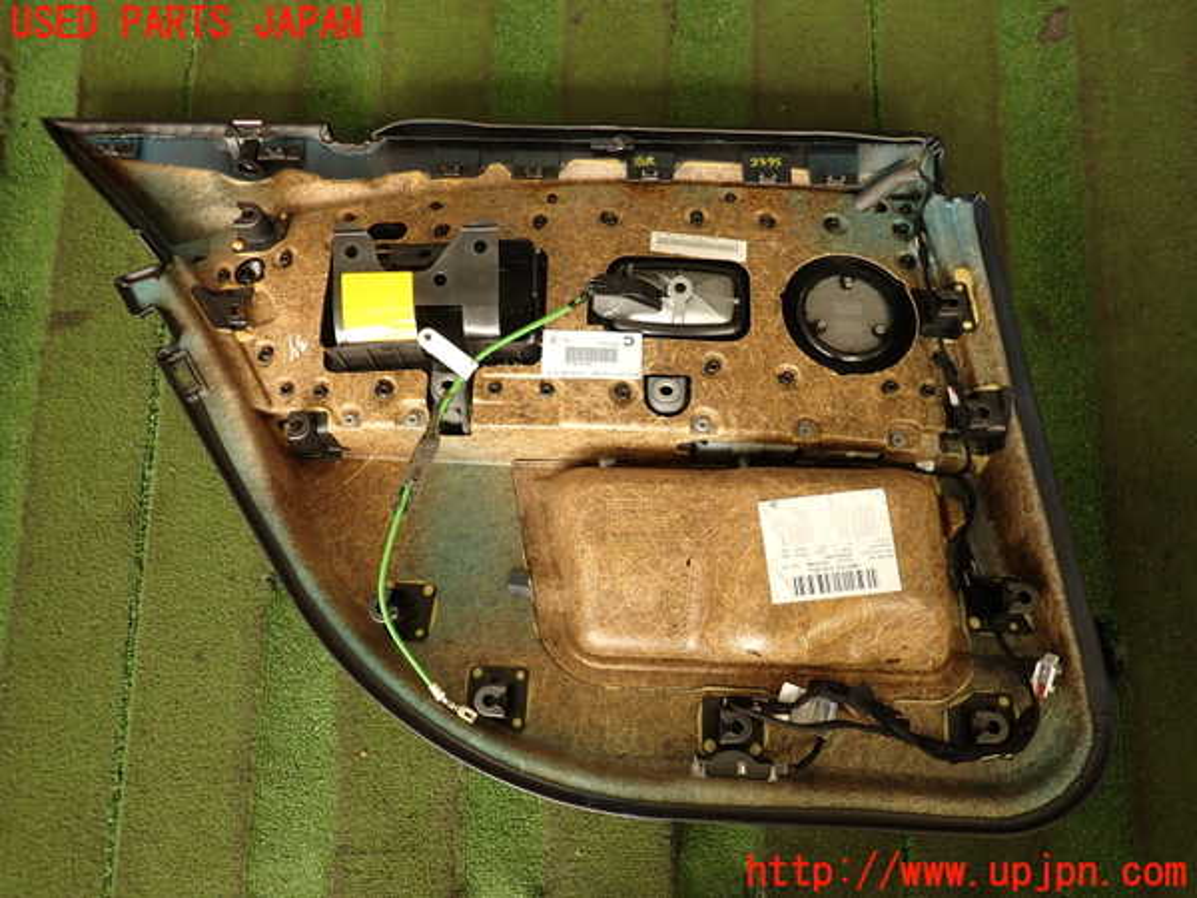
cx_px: 598
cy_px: 449
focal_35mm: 25
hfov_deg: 69.4
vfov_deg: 54.9
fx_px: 864
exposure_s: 1/60
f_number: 2
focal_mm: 4.5
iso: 125
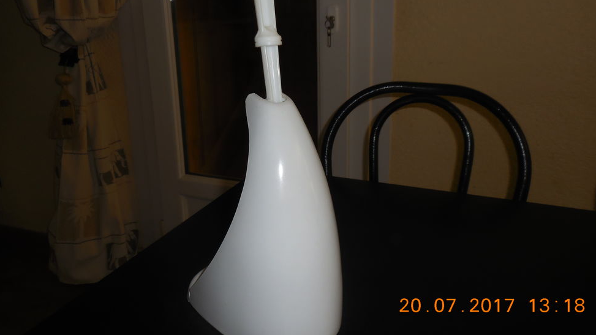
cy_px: 120
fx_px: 442
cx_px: 303
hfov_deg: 67.9
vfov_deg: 41.1
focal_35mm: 28
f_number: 3.7
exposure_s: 1/25
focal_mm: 4.5
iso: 125
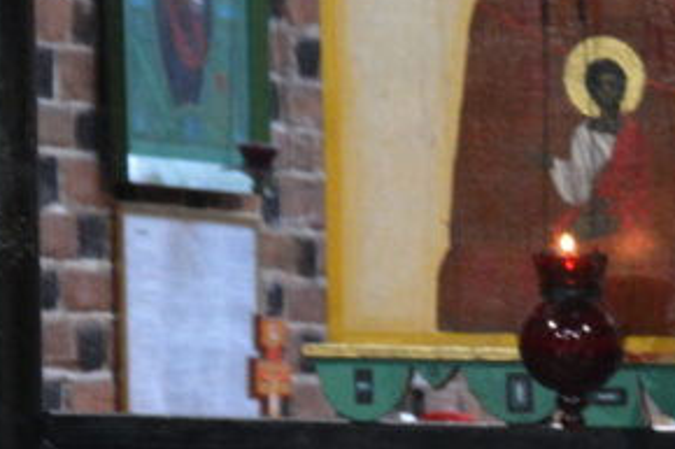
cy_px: 917
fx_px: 7439
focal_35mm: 397
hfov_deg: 4.9
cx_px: 2144
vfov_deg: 3.4
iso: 1250
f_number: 4.5
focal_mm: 40
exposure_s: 1/30
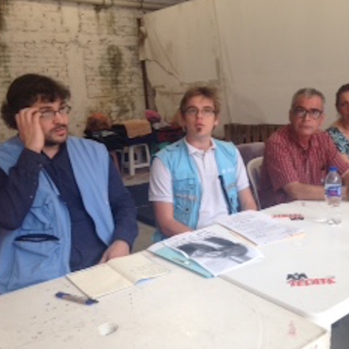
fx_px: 456
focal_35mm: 40
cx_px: 222
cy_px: 171
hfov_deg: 41.5
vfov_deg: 41.9
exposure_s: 1/120
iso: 64
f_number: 2.4
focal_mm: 4.12
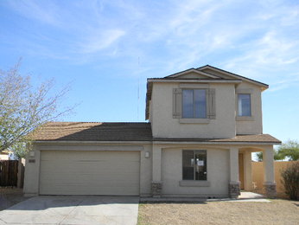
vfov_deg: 39.7
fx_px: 311
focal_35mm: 36
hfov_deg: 51.3
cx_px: 150
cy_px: 112
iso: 112
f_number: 3.7
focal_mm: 6.4
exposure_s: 1/786
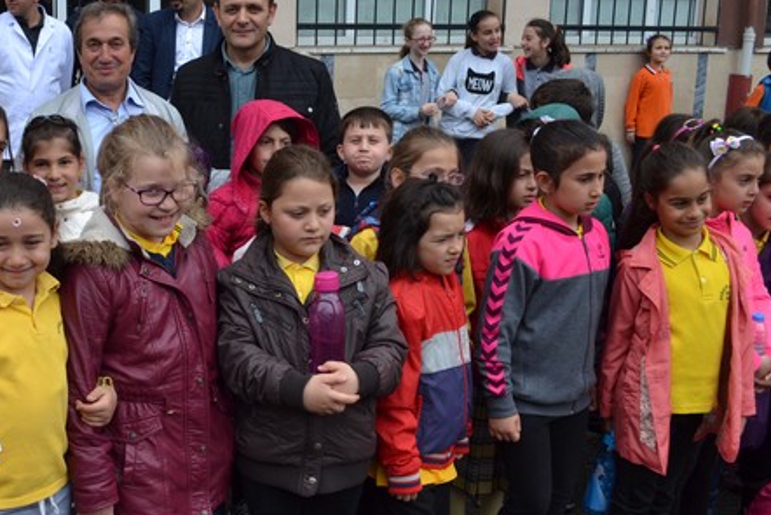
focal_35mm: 50
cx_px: 190
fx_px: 1071
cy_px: 249
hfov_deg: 38.5
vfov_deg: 27.0
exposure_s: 1/160
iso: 100
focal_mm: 22
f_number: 6.3
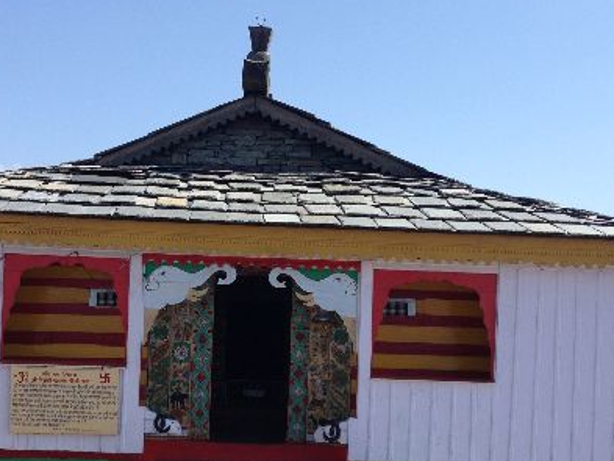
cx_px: 284
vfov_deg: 23.4
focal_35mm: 62
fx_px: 1100
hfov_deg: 31.2
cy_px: 342
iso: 50
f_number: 2.4
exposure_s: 1/1130
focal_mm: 4.12
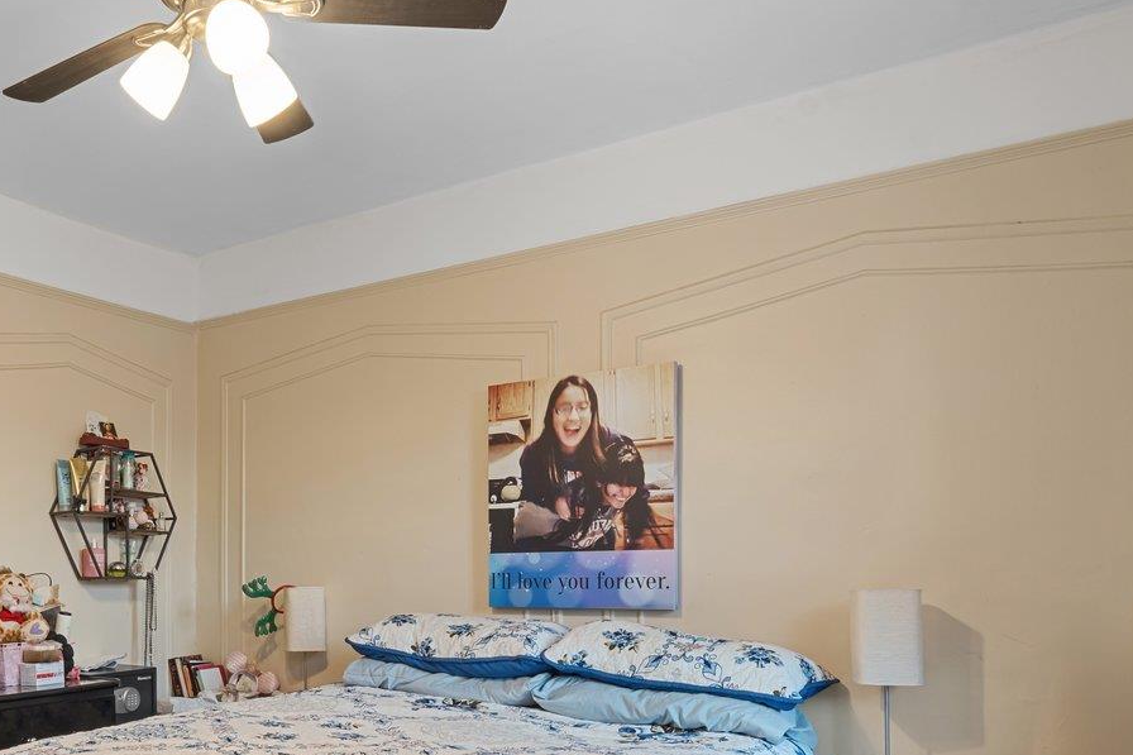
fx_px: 1007
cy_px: 605
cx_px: 191
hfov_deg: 53.8
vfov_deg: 39.5
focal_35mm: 32
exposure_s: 1.6
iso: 200
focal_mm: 14
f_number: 10
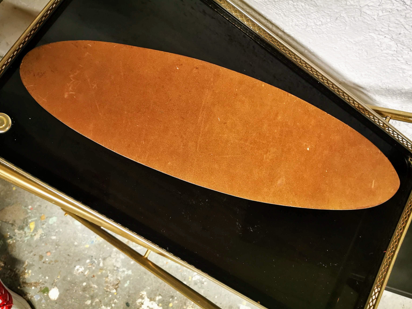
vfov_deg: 49.7
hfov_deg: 63.4
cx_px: 209
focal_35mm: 28
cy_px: 153
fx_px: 333
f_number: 1.6
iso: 400
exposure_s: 1/50
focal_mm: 5.56
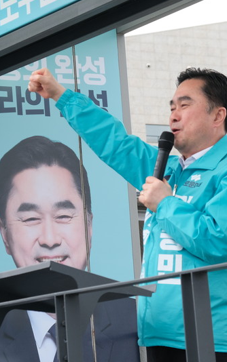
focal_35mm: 152
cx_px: 42
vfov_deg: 13.8
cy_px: 183
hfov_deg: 8.6
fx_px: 1504
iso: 320
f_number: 5.6
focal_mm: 55
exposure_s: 1/150
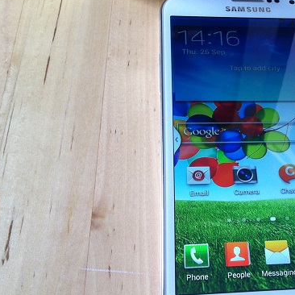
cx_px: 251
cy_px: 147
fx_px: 569
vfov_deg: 29.1
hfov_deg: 28.2
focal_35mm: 59
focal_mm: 3.85
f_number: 2.8
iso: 80
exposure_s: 1/20
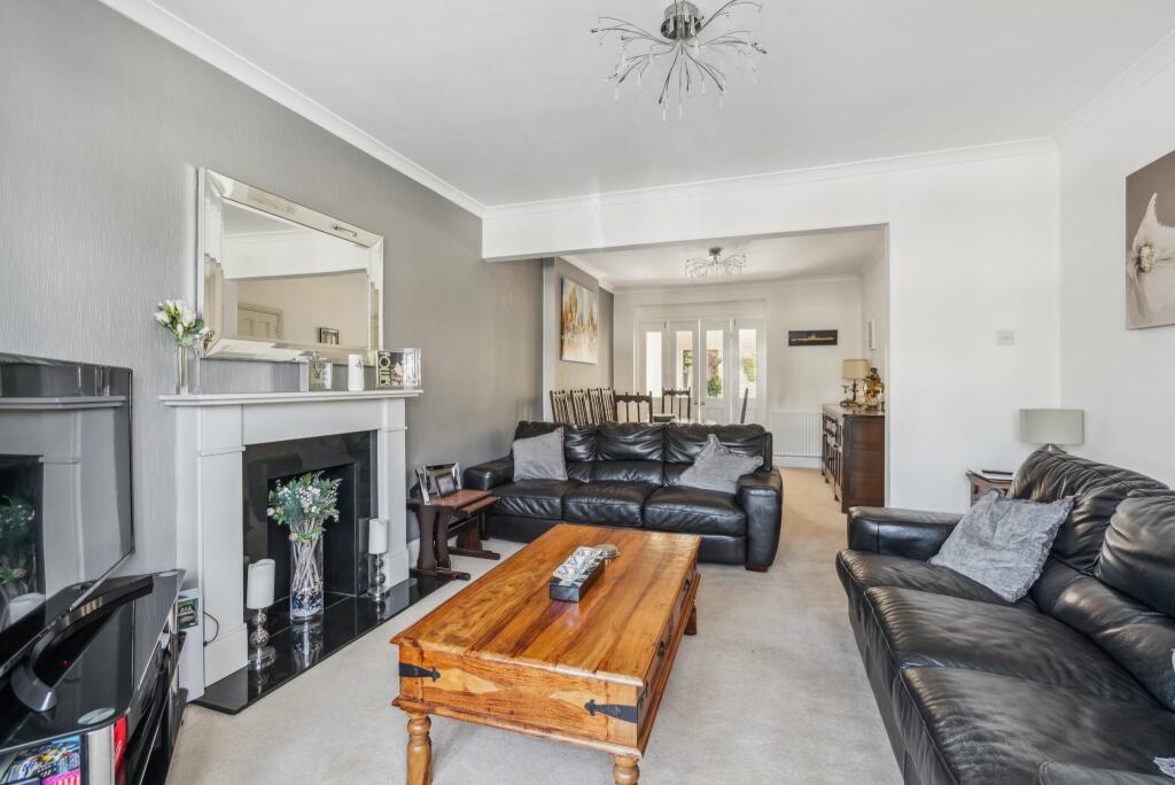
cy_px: 392
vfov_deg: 73.8
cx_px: 588
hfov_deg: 96.7
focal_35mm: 16
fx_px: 522
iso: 640
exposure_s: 1/25
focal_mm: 16
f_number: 5.6
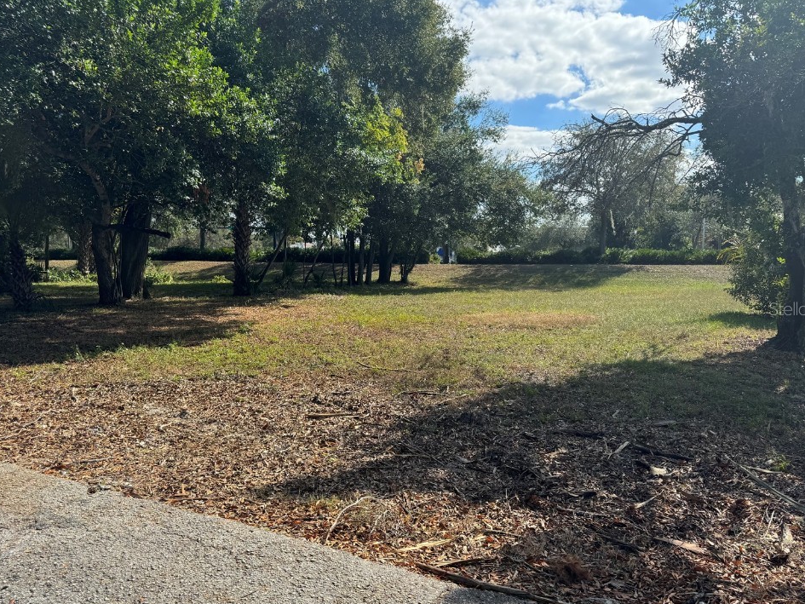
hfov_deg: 67.3
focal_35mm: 26
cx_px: 413
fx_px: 605
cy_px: 308
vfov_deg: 53.1
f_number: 1.78
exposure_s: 1/2833
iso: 80
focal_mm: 6.76
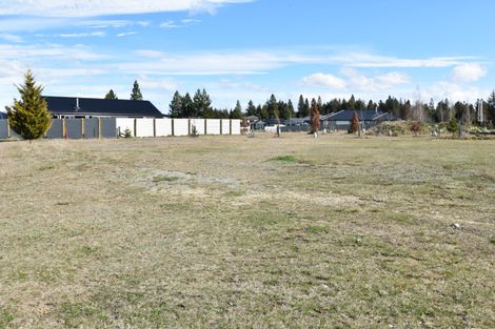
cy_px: 164
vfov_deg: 41.7
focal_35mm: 32
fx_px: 433
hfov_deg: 59.5
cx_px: 248
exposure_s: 1/400
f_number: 10
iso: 200
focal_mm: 21
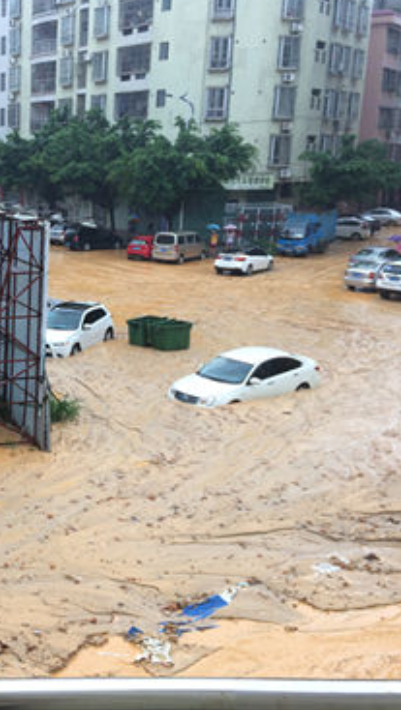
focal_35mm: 43
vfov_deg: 47.3
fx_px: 811
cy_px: 349
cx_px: -39
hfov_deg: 25.7
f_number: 2.2
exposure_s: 1/100
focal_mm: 4.15
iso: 40
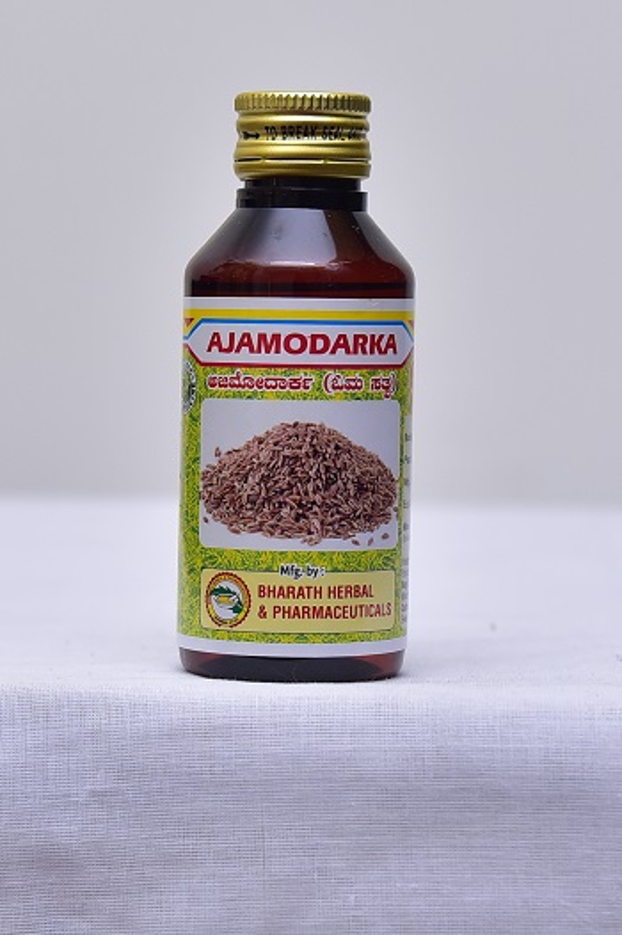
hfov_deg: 24.6
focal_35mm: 55
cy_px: 468
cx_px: 311
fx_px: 1427
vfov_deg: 36.3
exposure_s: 1/160
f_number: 4.5
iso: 1250
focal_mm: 55
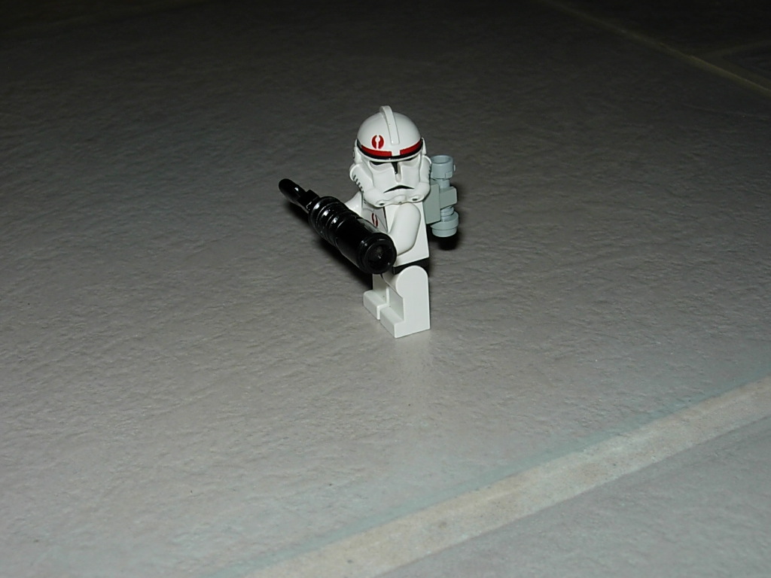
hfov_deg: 31.7
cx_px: 386
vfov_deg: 24.0
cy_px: 289
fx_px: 1359
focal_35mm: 61
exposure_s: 1/64
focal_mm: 12.7
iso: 79
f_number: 5.9
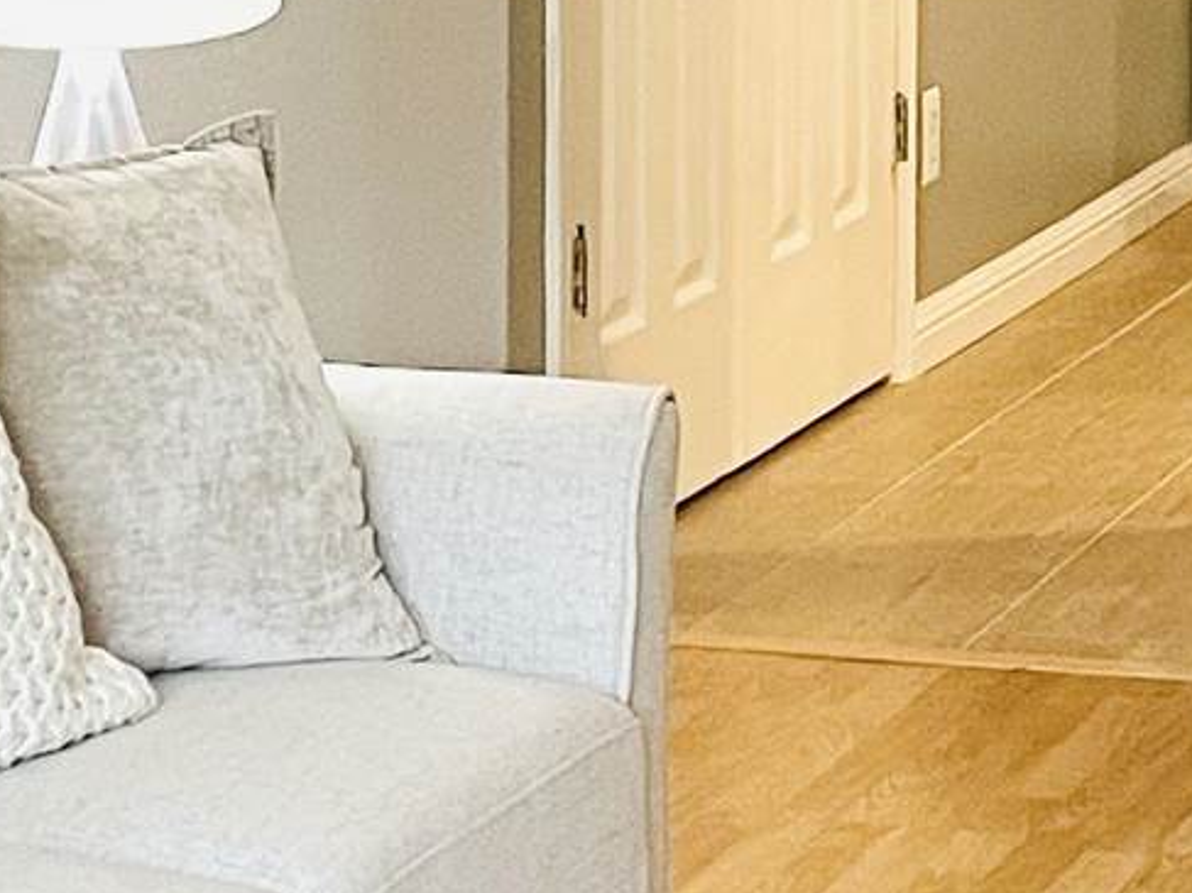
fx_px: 5646
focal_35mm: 164
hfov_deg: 11.9
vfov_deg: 8.9
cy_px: -347
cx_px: 1300
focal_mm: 4.2
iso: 200
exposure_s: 1/60
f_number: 1.6
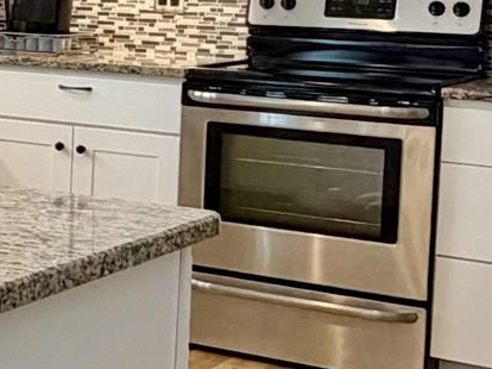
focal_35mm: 104
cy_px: 33
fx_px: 1477
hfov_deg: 17.0
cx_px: -264
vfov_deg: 14.1
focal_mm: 2.22
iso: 250
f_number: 2.2
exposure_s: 1/120
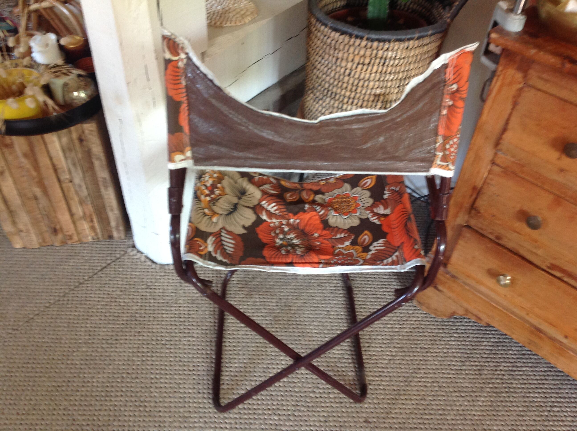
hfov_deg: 52.7
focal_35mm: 35
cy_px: 216
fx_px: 583
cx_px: 288
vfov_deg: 40.6
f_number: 2.4
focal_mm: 4.28
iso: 125
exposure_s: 1/15
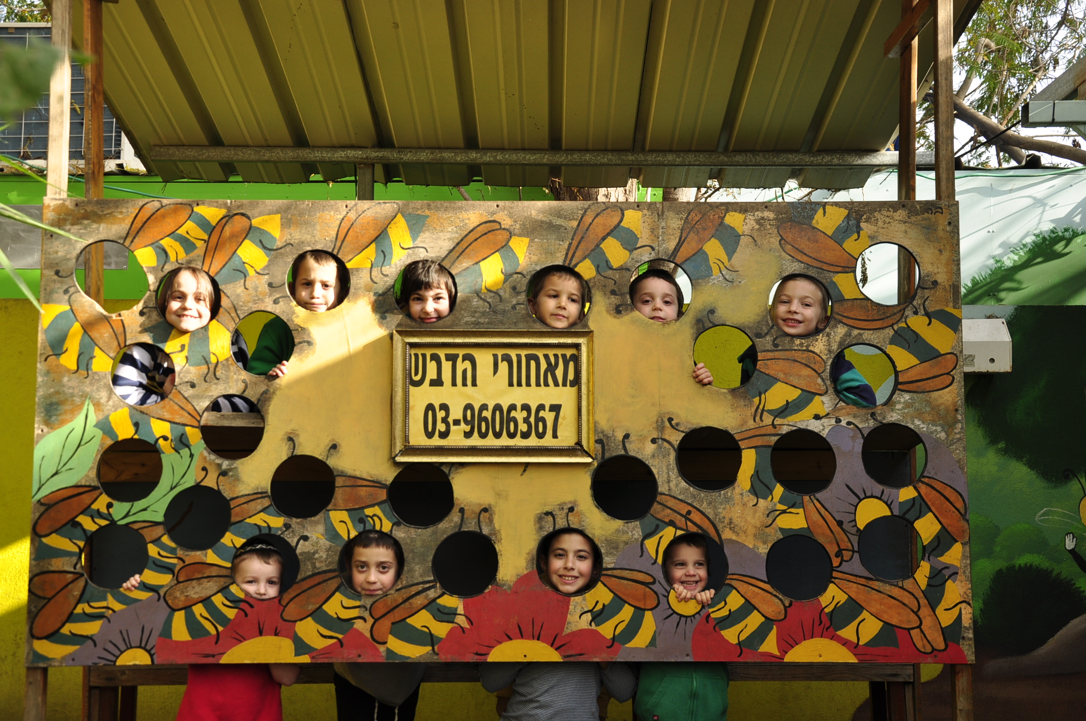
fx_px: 1446
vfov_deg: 28.0
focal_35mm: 48
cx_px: 543
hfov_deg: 41.2
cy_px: 360
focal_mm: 32
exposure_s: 1/125
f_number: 5.6
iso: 200
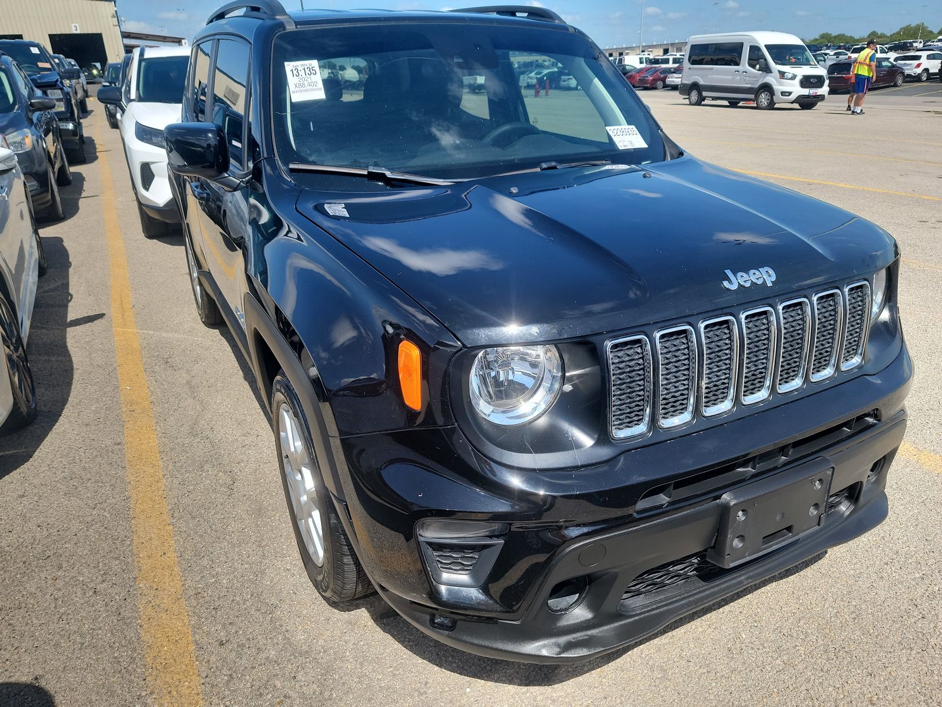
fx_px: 653
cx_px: 471
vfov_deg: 56.8
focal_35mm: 24
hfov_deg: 71.6
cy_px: 354
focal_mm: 6.7
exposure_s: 1/732
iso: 50
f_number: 1.8
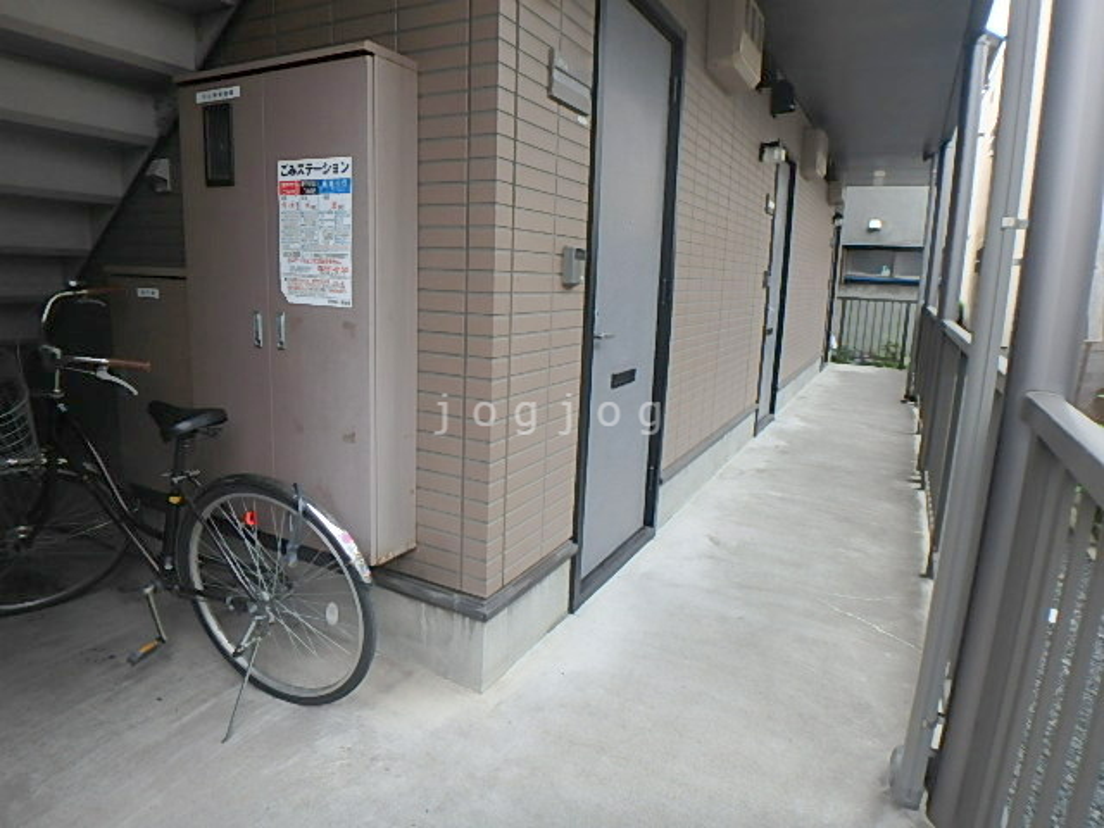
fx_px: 670
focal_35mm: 21
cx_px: 552
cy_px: 414
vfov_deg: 63.4
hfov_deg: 79.0
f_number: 3.5
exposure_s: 1/200
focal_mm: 3.7
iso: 125
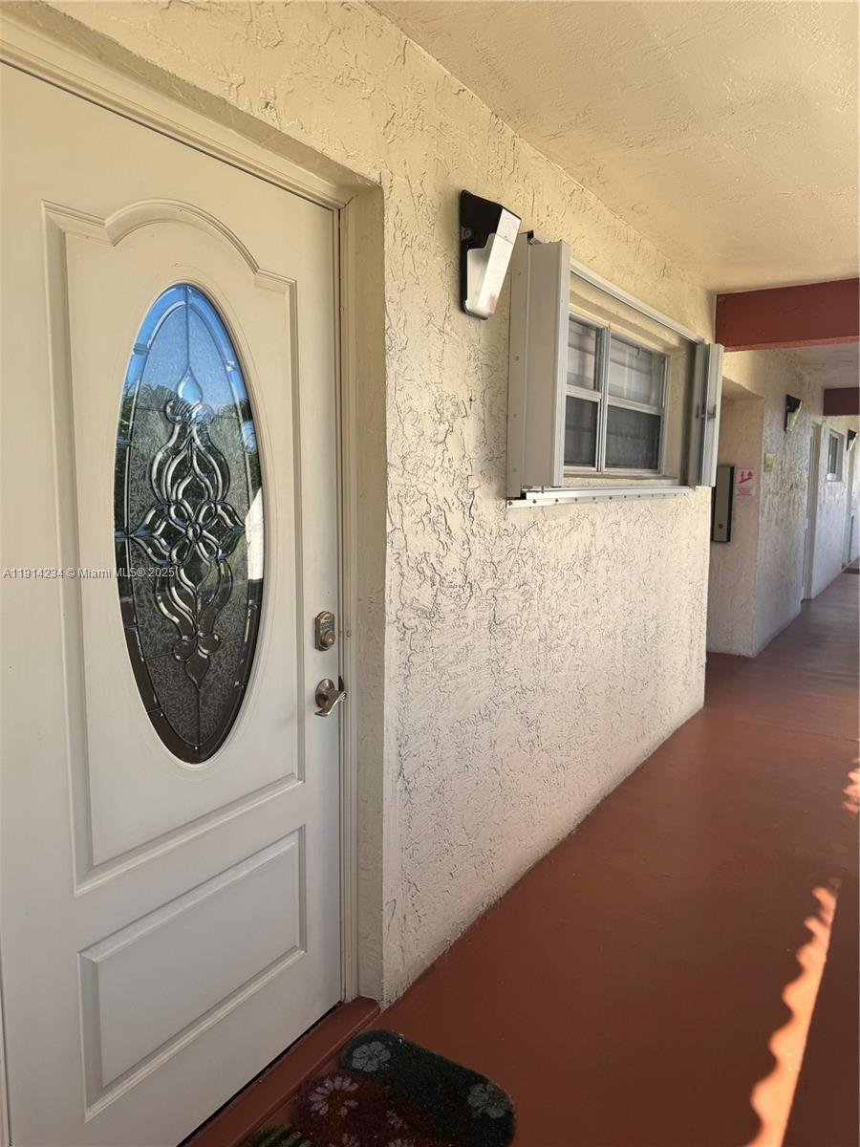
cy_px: 574
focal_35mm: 24
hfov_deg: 56.8
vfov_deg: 71.6
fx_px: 795
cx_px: 430
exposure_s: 1/1193
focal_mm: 6.76
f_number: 1.78
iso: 80
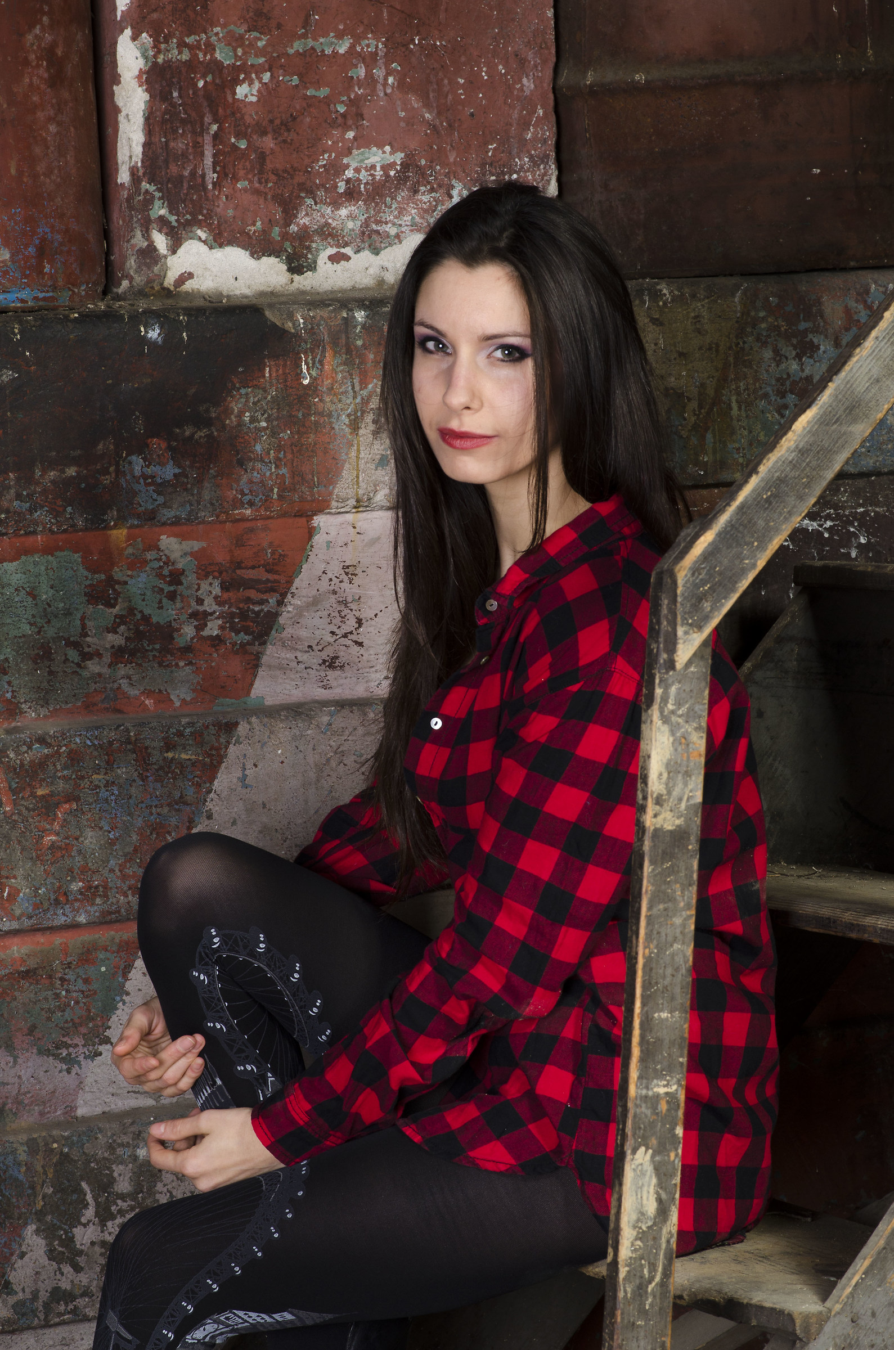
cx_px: 447
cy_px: 675
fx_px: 4772
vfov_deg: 16.1
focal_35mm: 128
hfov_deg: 10.7
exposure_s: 1/125
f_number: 9
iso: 100
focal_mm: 85
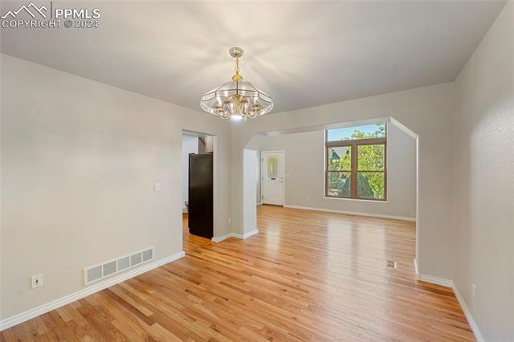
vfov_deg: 81.1
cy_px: 171
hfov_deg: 104.3
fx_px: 200
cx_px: 257
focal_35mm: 14
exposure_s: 1/500
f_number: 8
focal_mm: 14
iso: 1000
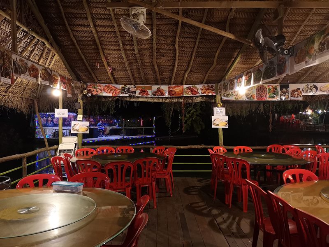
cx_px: 164
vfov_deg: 51.4
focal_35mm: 27
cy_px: 124
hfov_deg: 65.3
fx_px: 257
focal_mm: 3.95
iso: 640
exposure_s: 1/33.3
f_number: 1.8
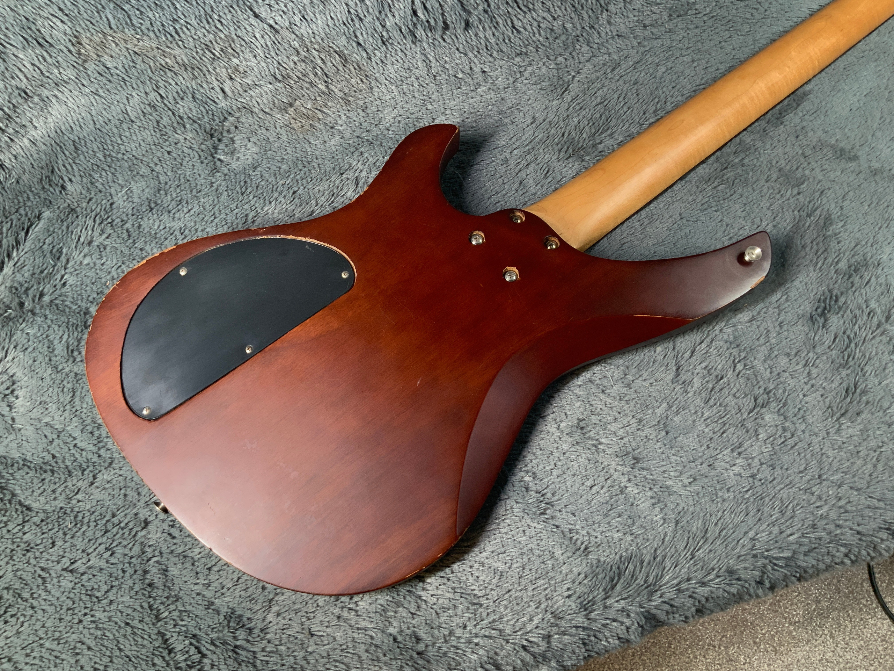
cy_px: 336
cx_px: 447
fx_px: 749
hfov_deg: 61.7
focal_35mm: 29
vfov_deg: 48.2
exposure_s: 1/60
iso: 125
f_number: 1.8
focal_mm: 3
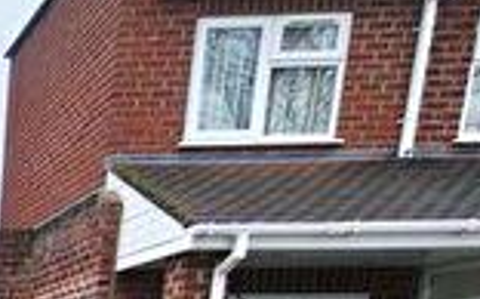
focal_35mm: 62
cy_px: 569
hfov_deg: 24.0
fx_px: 810
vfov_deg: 16.6
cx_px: -283
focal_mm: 2.2
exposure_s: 1/526
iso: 20
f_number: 1.9
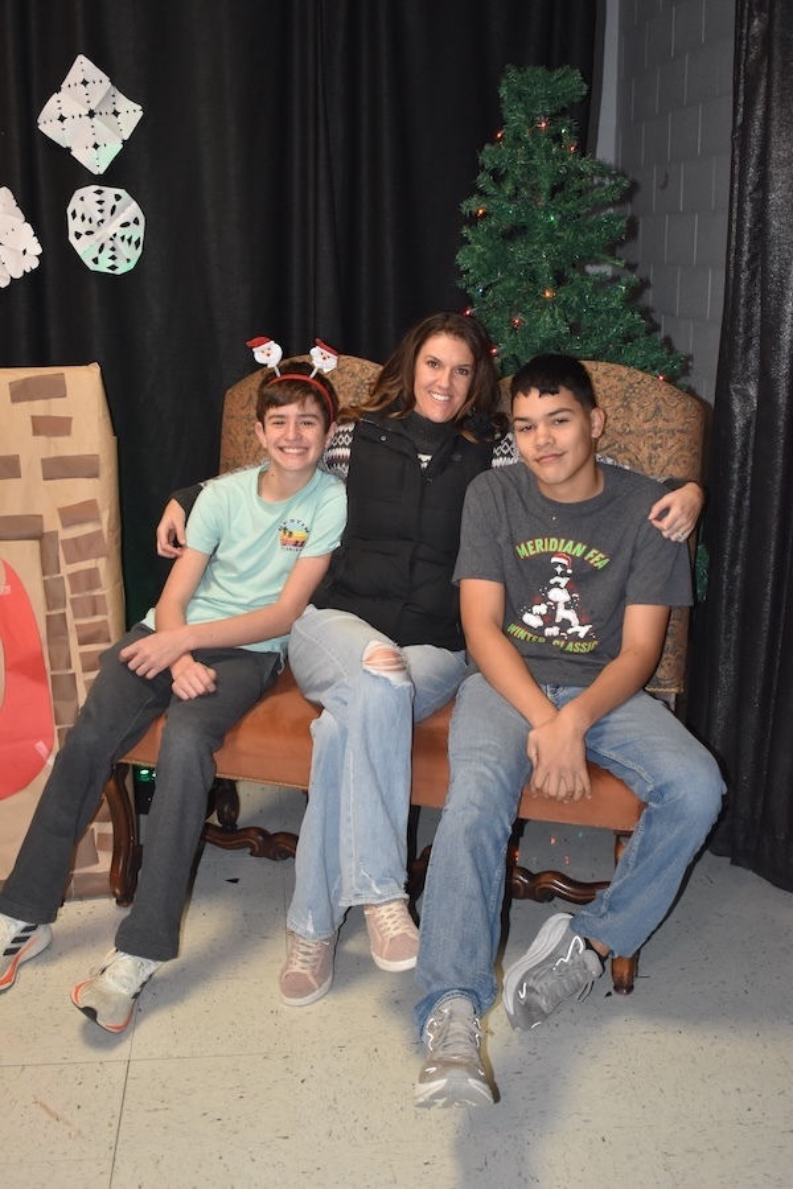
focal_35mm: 44
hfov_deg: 30.8
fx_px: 1437
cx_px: 396
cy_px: 594
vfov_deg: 45.0
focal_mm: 29
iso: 1400
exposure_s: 1/125
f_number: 4.2
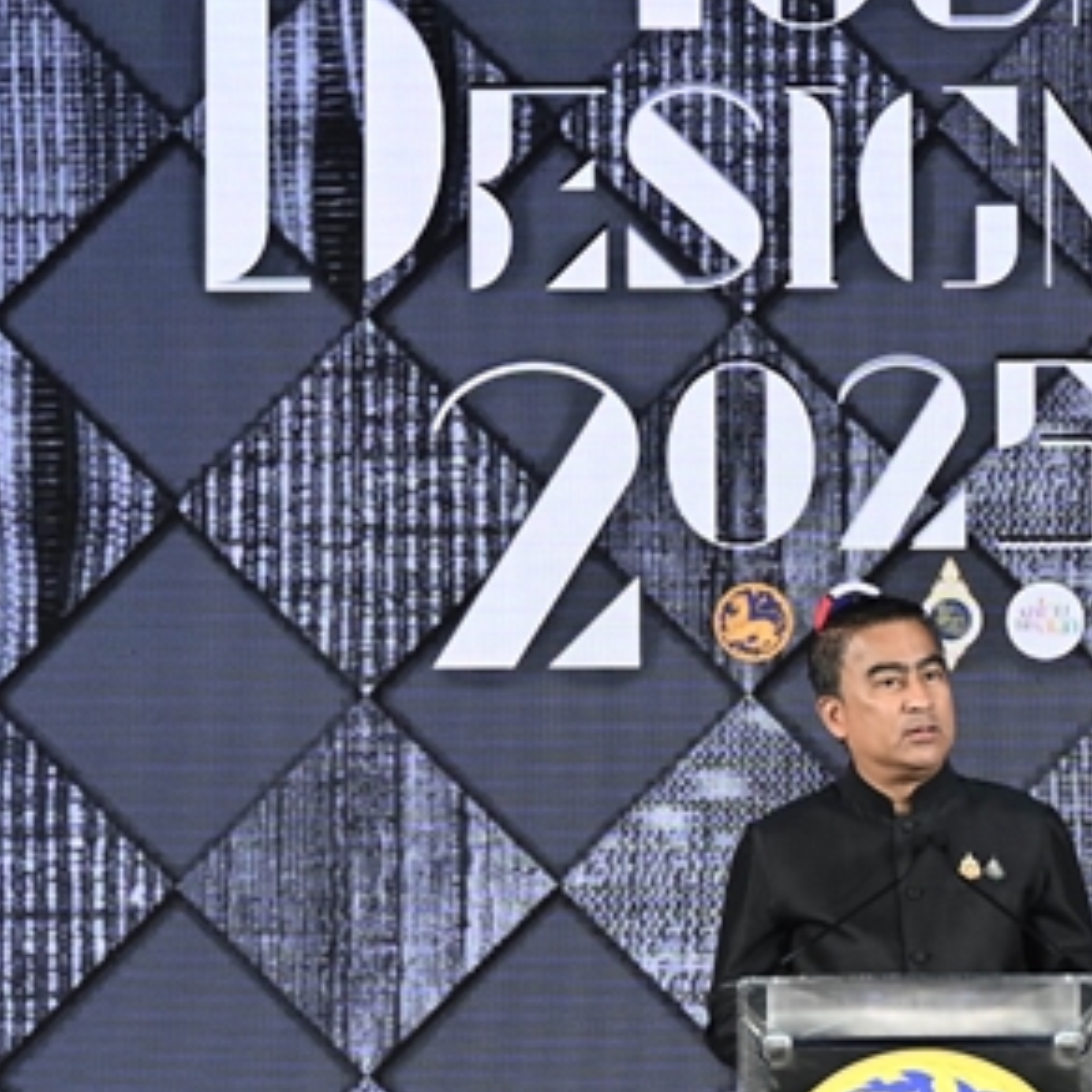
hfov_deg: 3.8
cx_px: 884
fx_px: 16310
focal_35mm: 457
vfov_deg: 3.8
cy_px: 596
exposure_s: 1/320
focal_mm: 145
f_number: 3.5
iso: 800
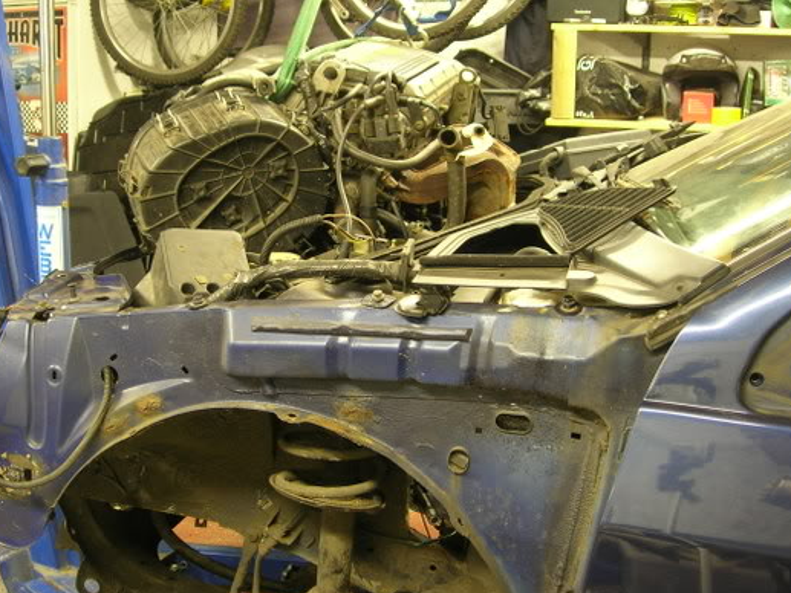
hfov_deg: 40.4
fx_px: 1074
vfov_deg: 30.9
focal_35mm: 47
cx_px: 349
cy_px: 267
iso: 104
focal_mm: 7.8
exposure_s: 1/3.7
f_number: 2.8
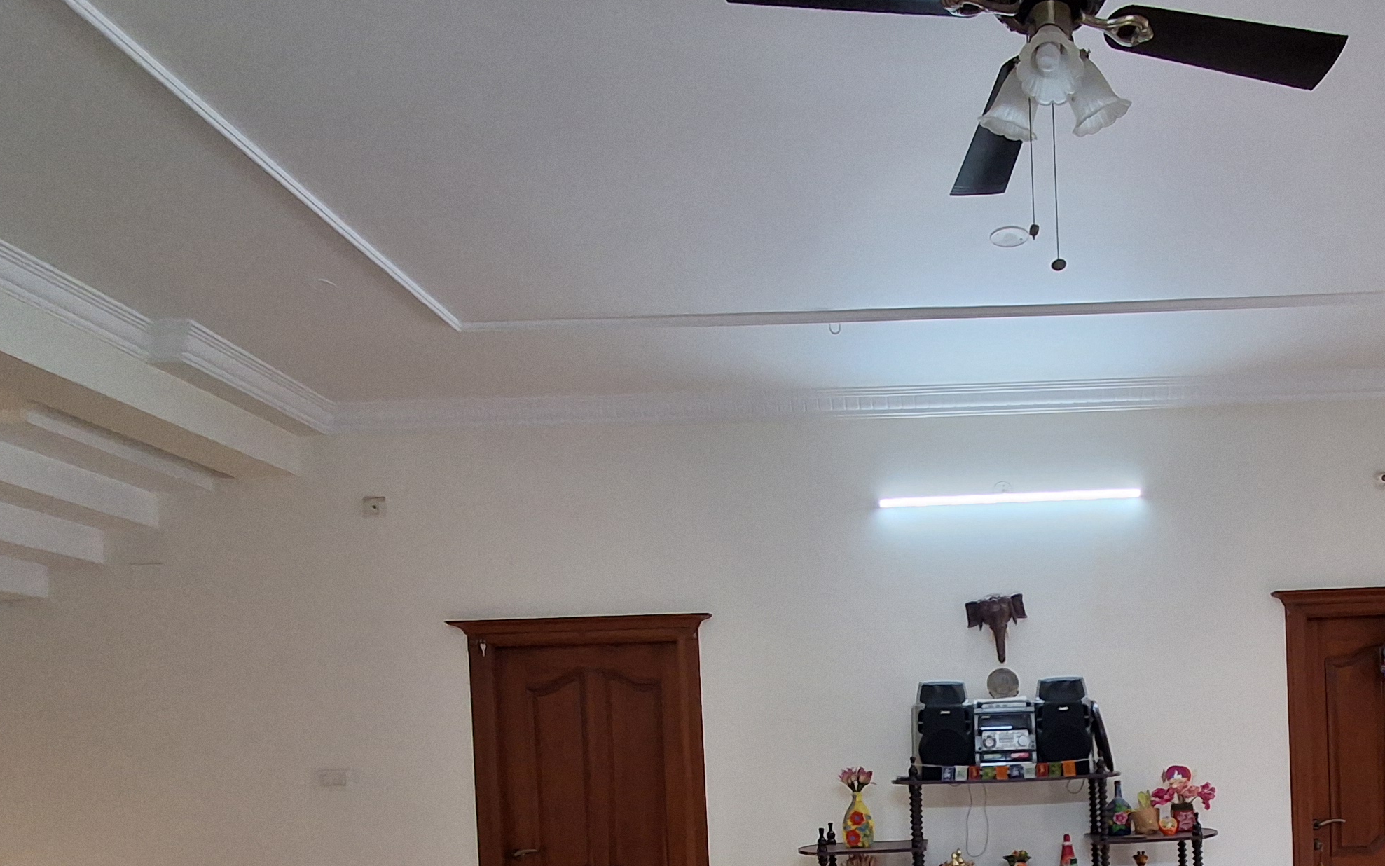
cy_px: 784
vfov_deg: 41.0
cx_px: 1000
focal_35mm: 28
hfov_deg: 63.4
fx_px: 1057
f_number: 2.2
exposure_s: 1/50
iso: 160
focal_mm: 1.64
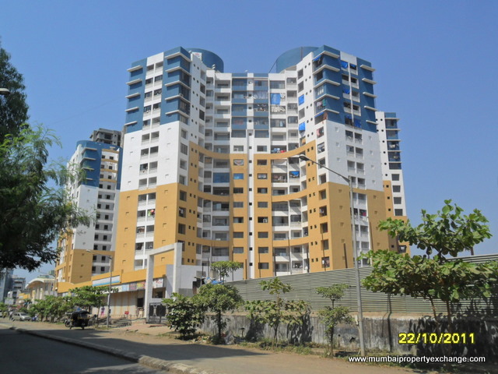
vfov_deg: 44.2
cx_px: 249
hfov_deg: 56.8
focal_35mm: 32
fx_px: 460
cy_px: 187
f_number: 9.4
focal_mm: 5.7
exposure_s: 1/250
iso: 100
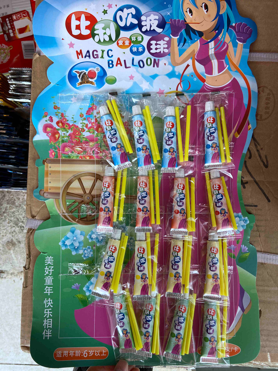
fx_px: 278
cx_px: 139
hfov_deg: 53.1
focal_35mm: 26
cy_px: 186
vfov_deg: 67.3
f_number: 1.8
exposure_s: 1/122
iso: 40
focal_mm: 4.25
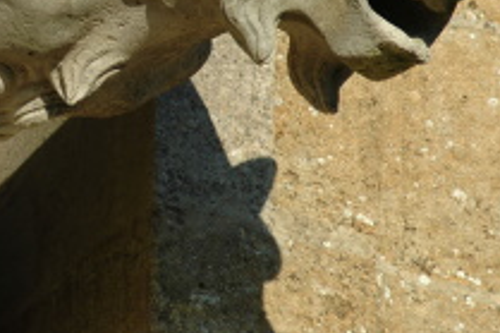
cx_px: 74
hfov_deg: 3.0
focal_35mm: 682
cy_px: 77
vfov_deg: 2.0
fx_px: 9465
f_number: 7.1
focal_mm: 190
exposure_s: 1/640
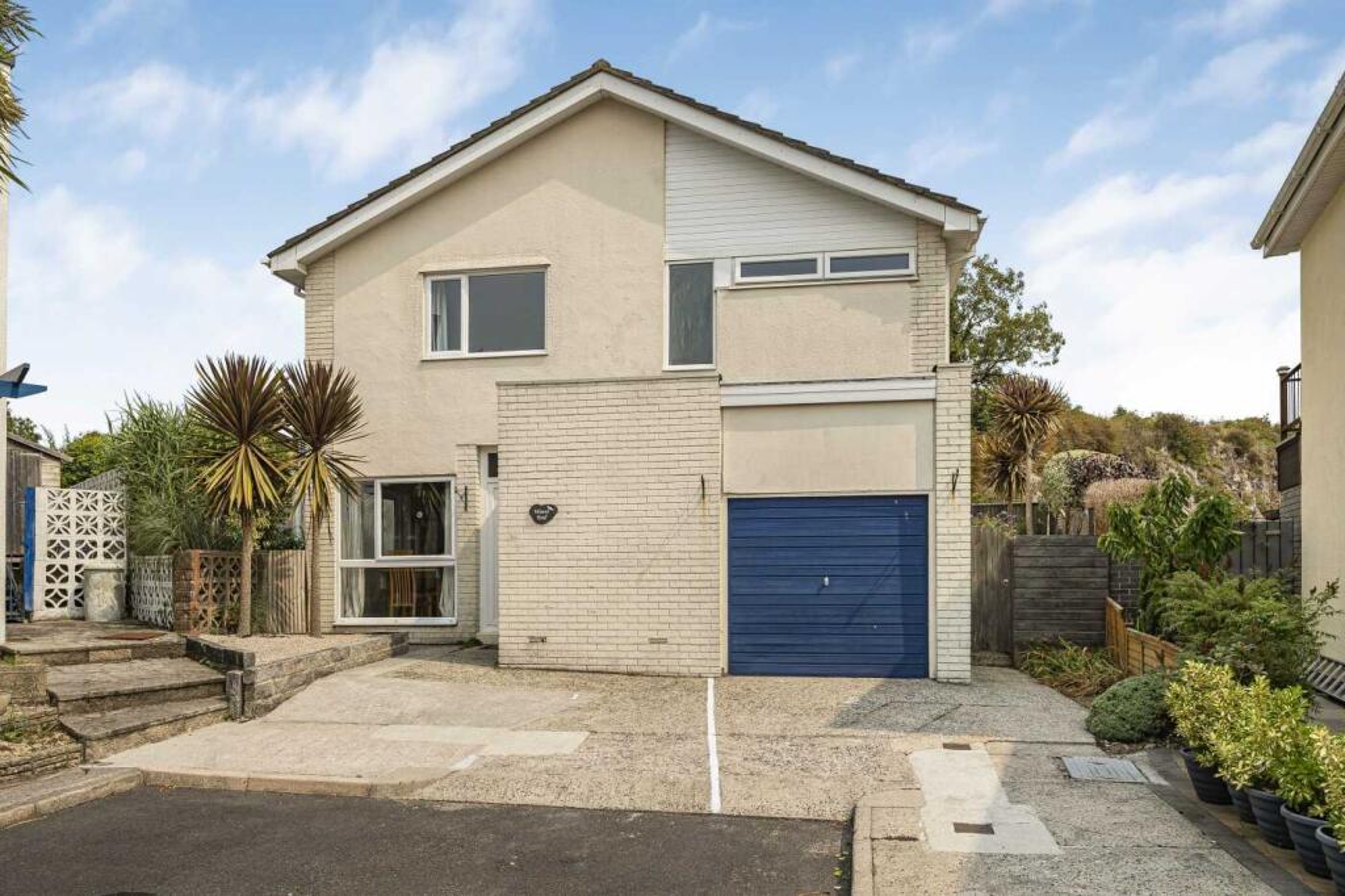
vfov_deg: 55.1
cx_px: 672
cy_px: 448
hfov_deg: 76.1
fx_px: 859
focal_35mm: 23
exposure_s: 1/400
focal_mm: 23
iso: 160
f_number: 8
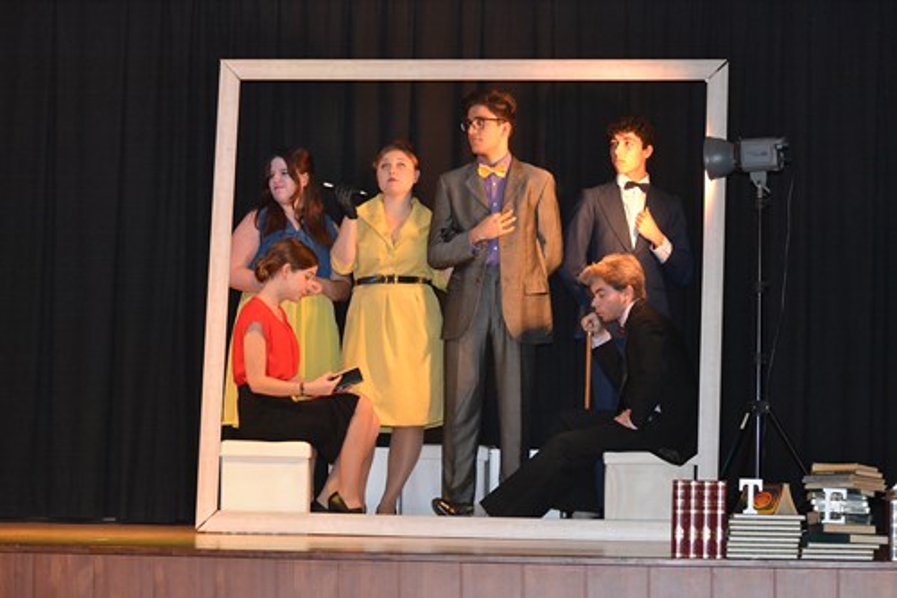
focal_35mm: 112
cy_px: 299
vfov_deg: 12.2
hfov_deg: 18.2
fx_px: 2802
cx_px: 448
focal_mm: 75
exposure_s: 1/60
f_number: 4.5
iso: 3200
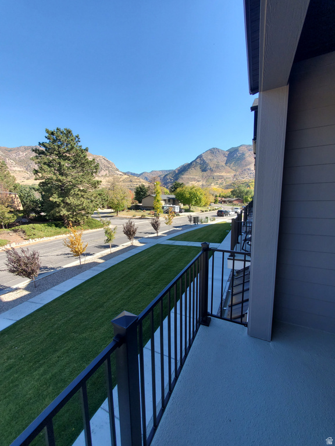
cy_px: 223
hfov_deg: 89.9
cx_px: 168
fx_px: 168
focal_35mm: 13
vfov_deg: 106.2
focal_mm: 1.8
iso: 50
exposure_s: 1/373
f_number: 2.2
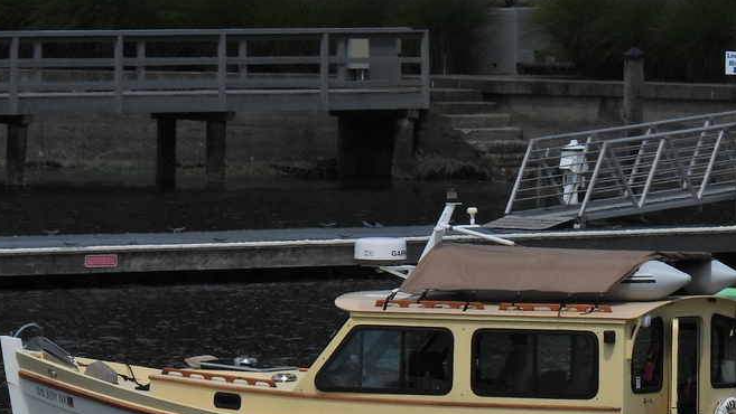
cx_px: 577
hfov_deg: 2.5
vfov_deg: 1.4
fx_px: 16574
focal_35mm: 849
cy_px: 210
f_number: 5.6
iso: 100
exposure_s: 1/2000
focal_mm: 71.4
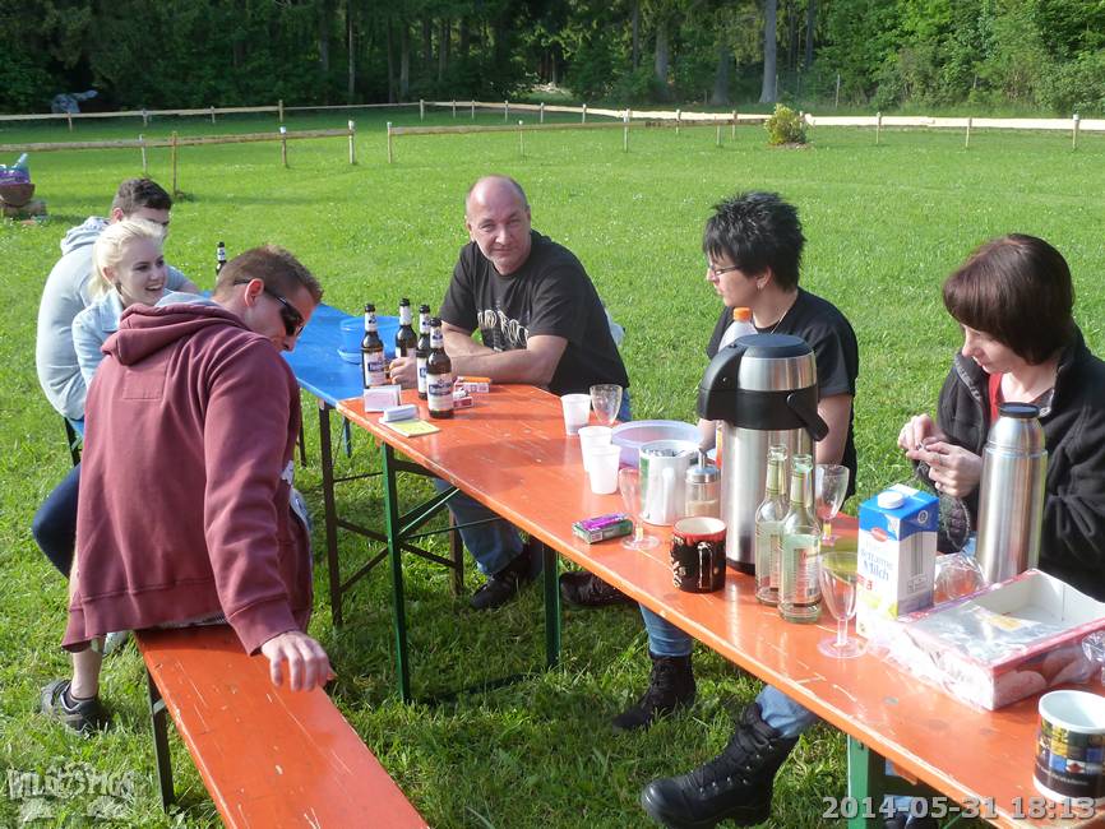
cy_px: 414
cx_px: 552
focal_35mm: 37
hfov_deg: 50.1
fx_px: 1181
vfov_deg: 38.7
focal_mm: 6.1
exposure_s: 1/125
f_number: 4
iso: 125
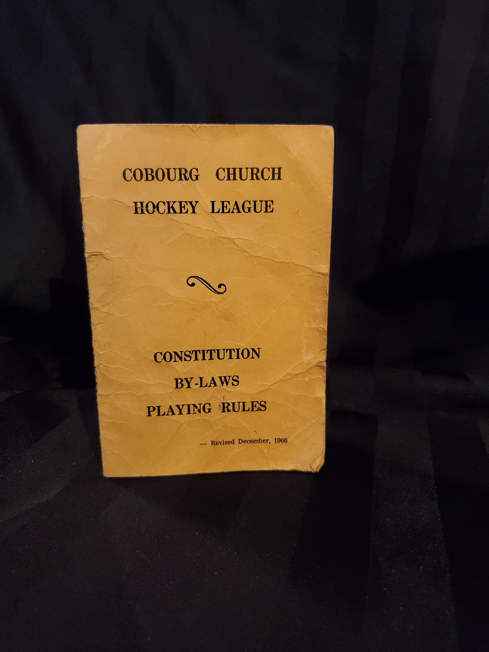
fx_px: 490
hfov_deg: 53.1
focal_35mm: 26
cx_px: 244
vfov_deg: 67.3
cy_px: 326
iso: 640
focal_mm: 4.3
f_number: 1.5
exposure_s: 1/39
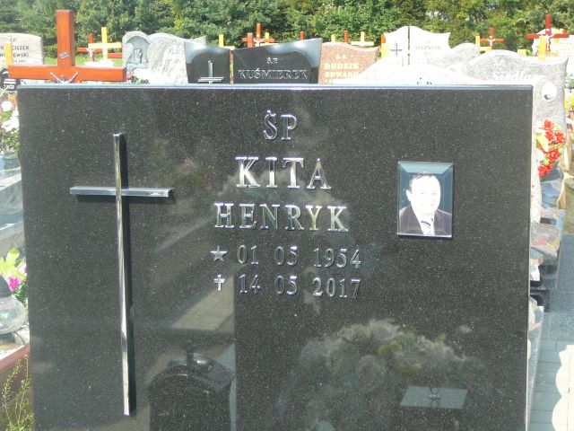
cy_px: 216
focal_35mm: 71
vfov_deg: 20.7
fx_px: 1177
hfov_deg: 27.4
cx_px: 287
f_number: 3.7
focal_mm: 10.5
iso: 80
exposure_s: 1/250
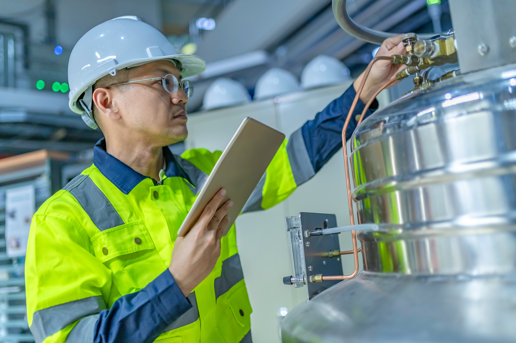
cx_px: 258
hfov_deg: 54.5
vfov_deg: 37.8
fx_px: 501
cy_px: 172
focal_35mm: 35
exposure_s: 1/160
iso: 640
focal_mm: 35
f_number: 1.8
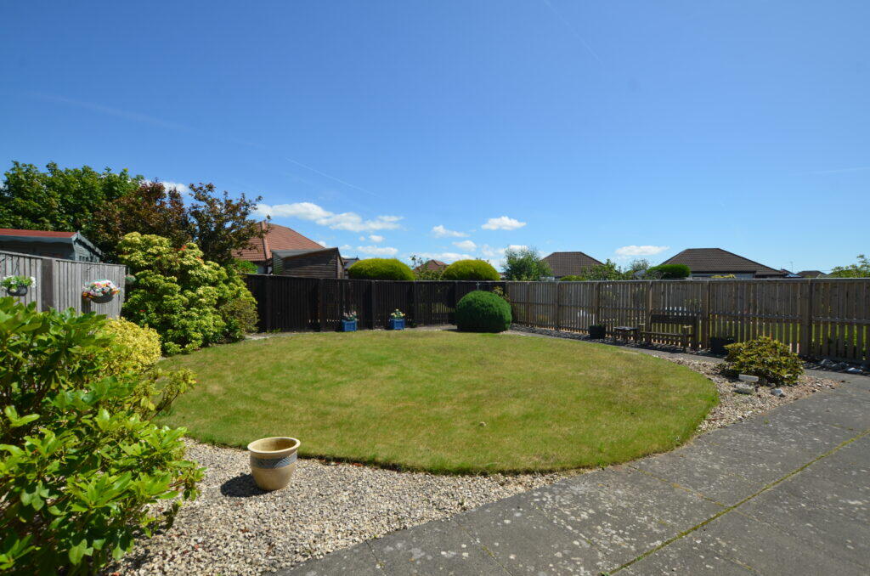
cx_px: 435
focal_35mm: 15
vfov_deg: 77.1
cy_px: 288
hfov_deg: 100.5
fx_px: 362
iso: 100
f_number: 8
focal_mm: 10
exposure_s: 1/250
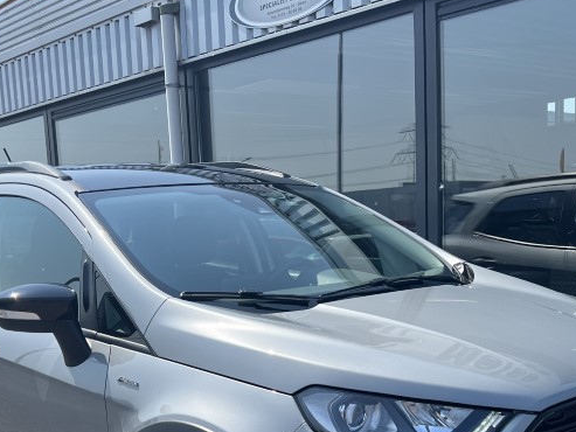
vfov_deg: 26.2
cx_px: 328
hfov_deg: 35.5
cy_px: 384
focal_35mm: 54
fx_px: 899
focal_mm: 5.7
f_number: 1.5
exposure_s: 1/2762
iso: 50
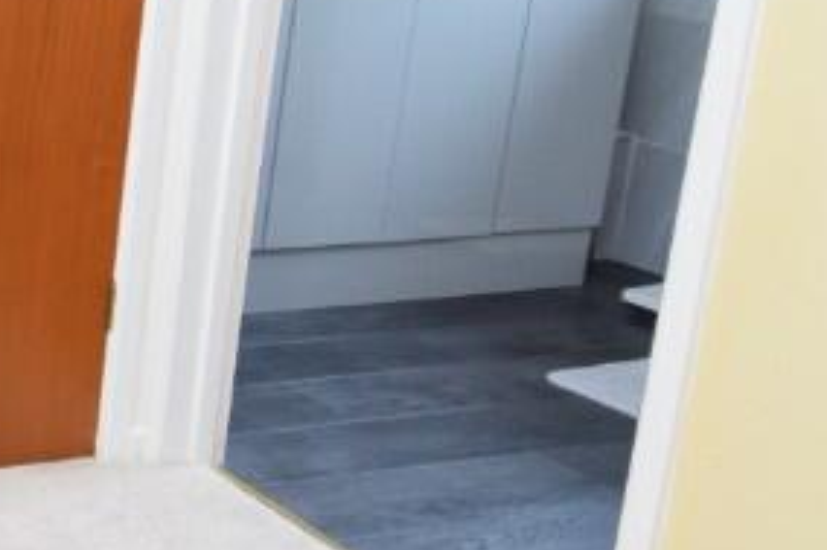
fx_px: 1492
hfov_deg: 23.6
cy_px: 113
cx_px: -466
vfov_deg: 20.7
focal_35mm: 65
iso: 640
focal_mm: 12
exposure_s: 1/60
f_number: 4
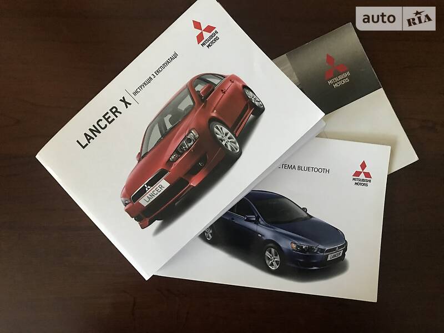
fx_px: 359
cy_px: 166
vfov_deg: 49.7
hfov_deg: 63.4
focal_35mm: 28
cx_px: 222
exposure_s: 1/5
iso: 80
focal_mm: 4
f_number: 1.8
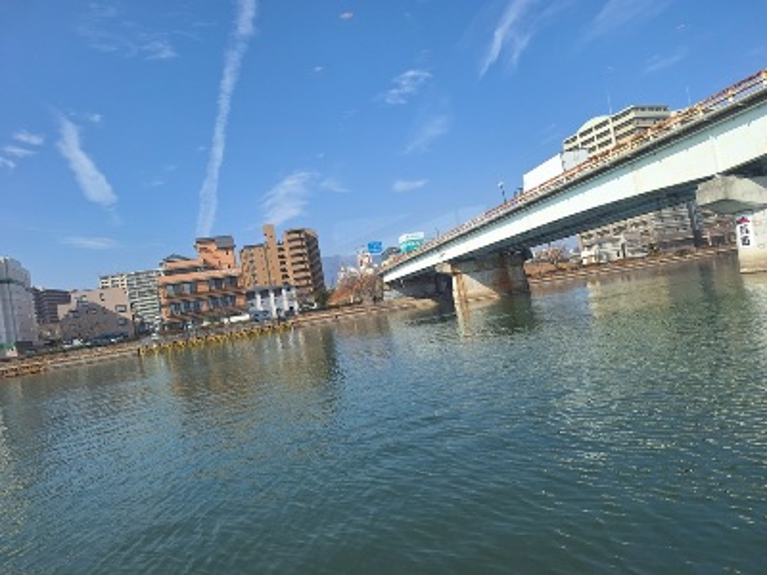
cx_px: 384
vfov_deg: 58.9
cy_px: 288
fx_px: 510
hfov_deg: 73.9
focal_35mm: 23
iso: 40
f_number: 1.8
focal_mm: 5.54
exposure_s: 1/1429
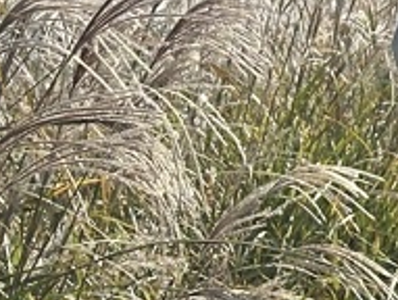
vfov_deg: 4.9
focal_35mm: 301
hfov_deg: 6.4
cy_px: -244
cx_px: 690
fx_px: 3467
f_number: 1.78
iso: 64
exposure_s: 1/9804
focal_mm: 6.86
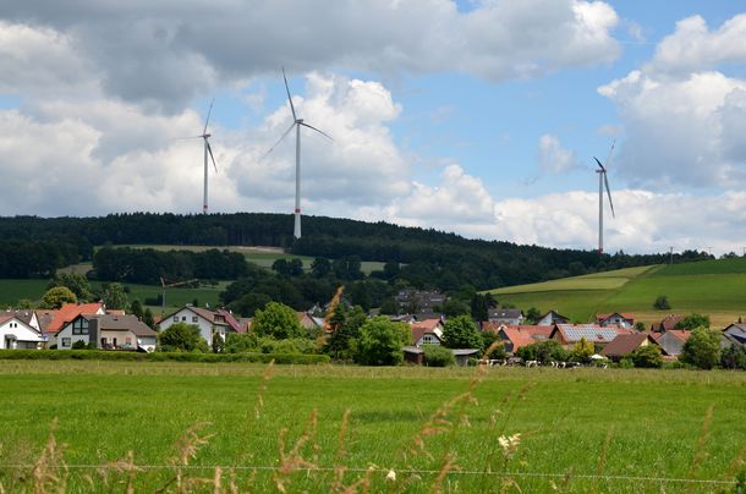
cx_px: 373
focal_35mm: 78
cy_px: 247
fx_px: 1613
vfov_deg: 17.4
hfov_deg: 26.0
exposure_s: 1/500
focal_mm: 52
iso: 250
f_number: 11
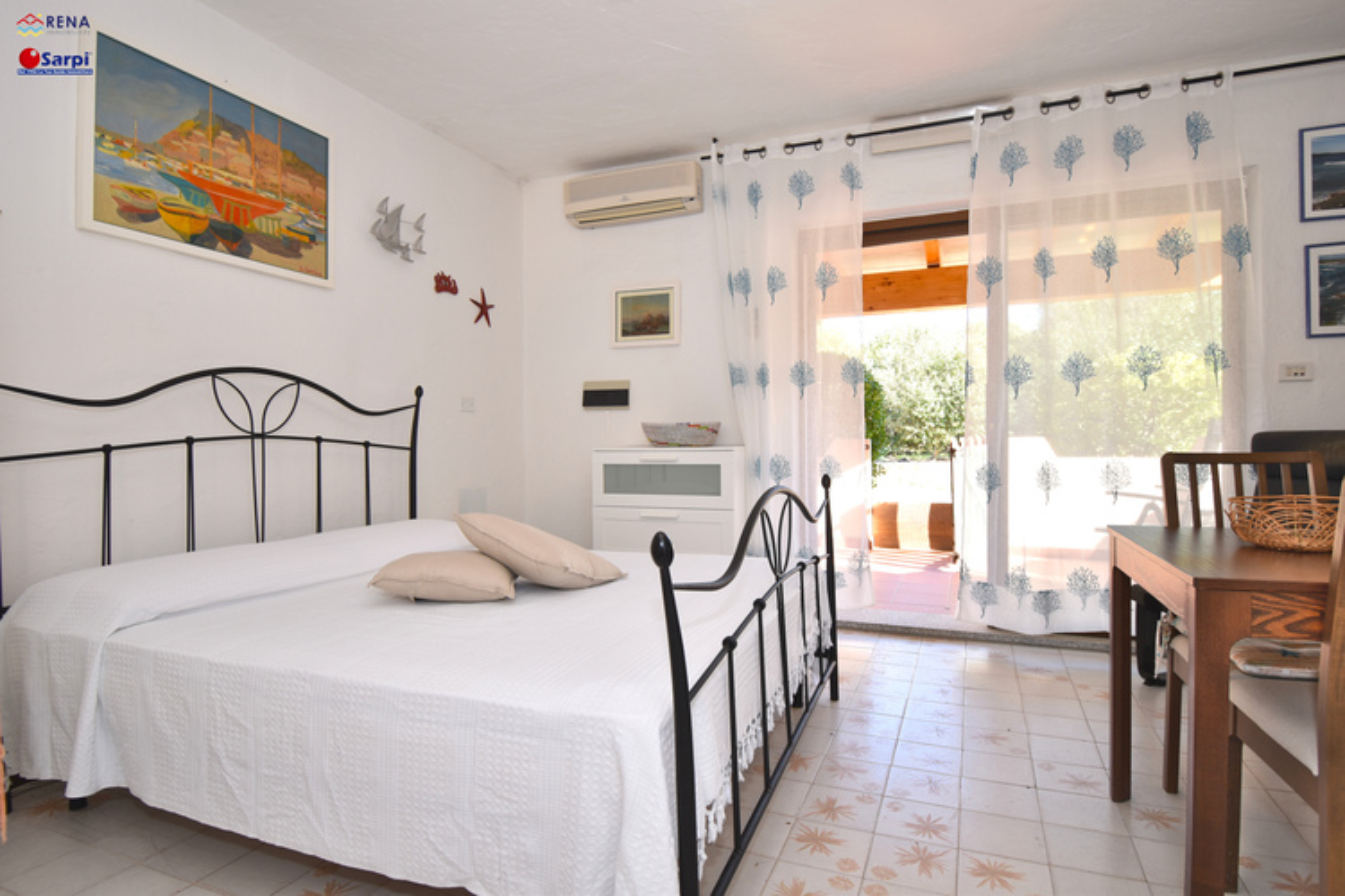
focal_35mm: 20
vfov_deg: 63.2
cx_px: 672
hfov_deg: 85.4
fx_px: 728
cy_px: 448
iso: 100
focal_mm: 13
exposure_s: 1/30
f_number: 4.8
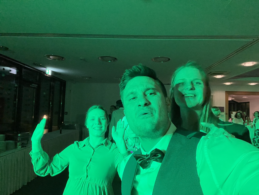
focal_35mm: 23
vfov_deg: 58.9
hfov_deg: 73.9
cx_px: 130
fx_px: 172
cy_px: 98
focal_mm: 2.71
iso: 400
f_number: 2.2
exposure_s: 1/40
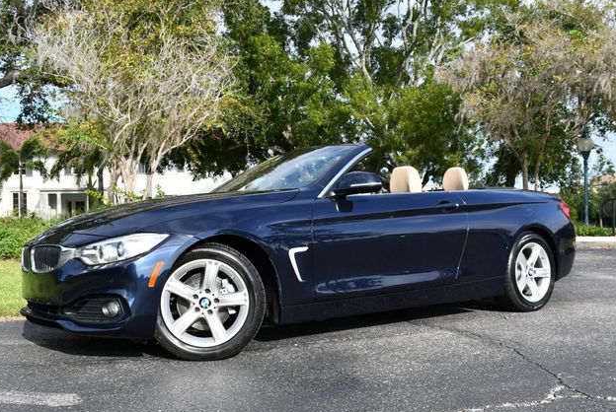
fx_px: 703
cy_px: 209
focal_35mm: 41
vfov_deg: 32.7
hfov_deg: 47.3
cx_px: 302
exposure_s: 1/250
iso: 160
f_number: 8
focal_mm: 20
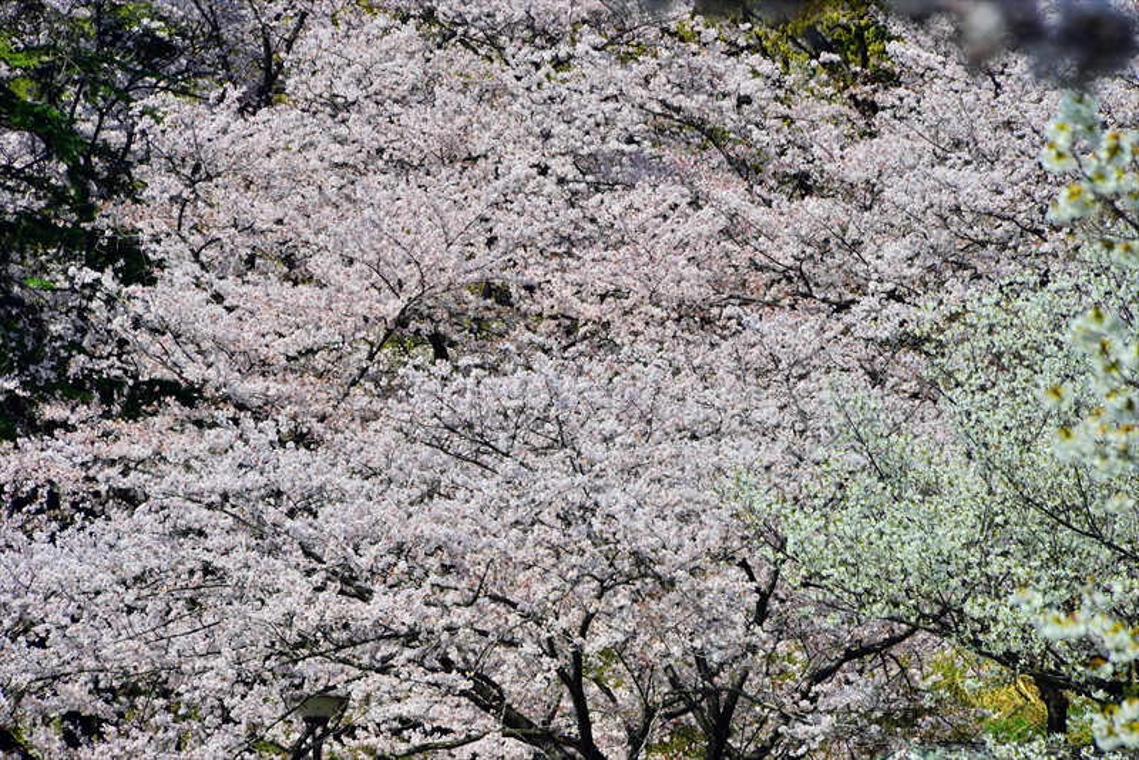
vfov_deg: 4.6
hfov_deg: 6.9
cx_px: 570
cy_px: 380
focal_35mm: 300
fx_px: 9495
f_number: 13
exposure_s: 1/640
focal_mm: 300
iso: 400
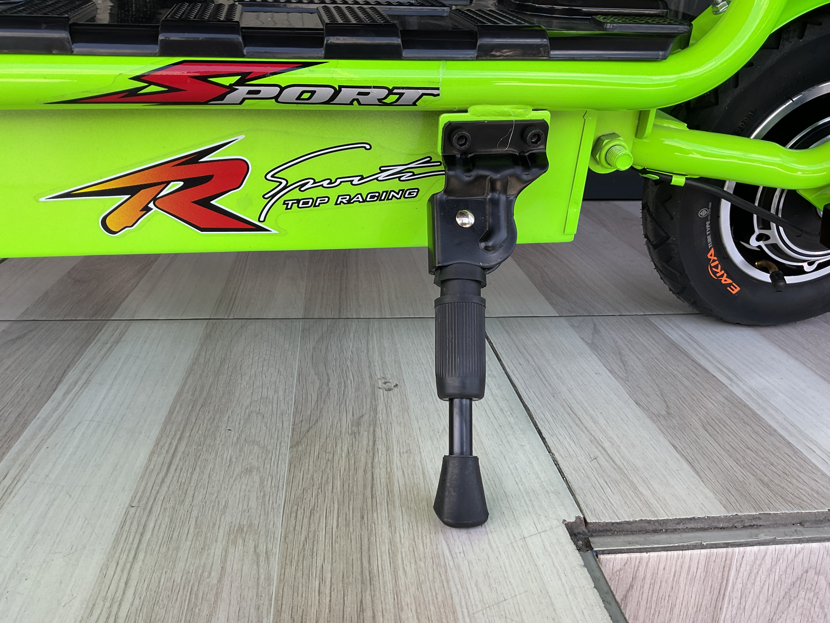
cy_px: 312
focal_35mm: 29
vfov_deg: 48.2
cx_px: 415
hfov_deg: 61.7
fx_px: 695
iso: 16
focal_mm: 3
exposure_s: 1/161
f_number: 1.8
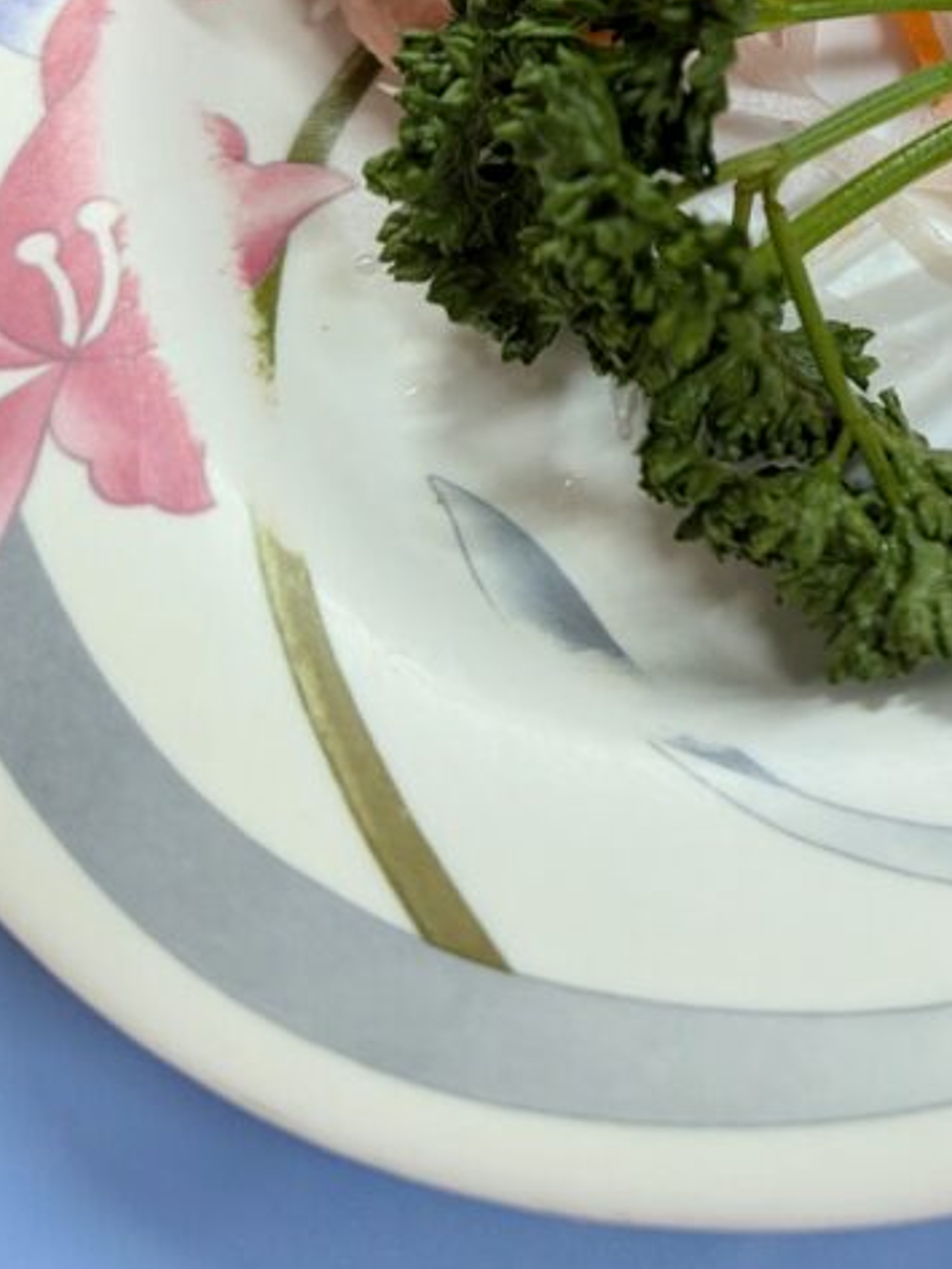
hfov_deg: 26.9
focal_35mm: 52
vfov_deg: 34.3
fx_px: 1906
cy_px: 75
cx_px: 892
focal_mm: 6.81
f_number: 1.85
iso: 649
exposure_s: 1/120
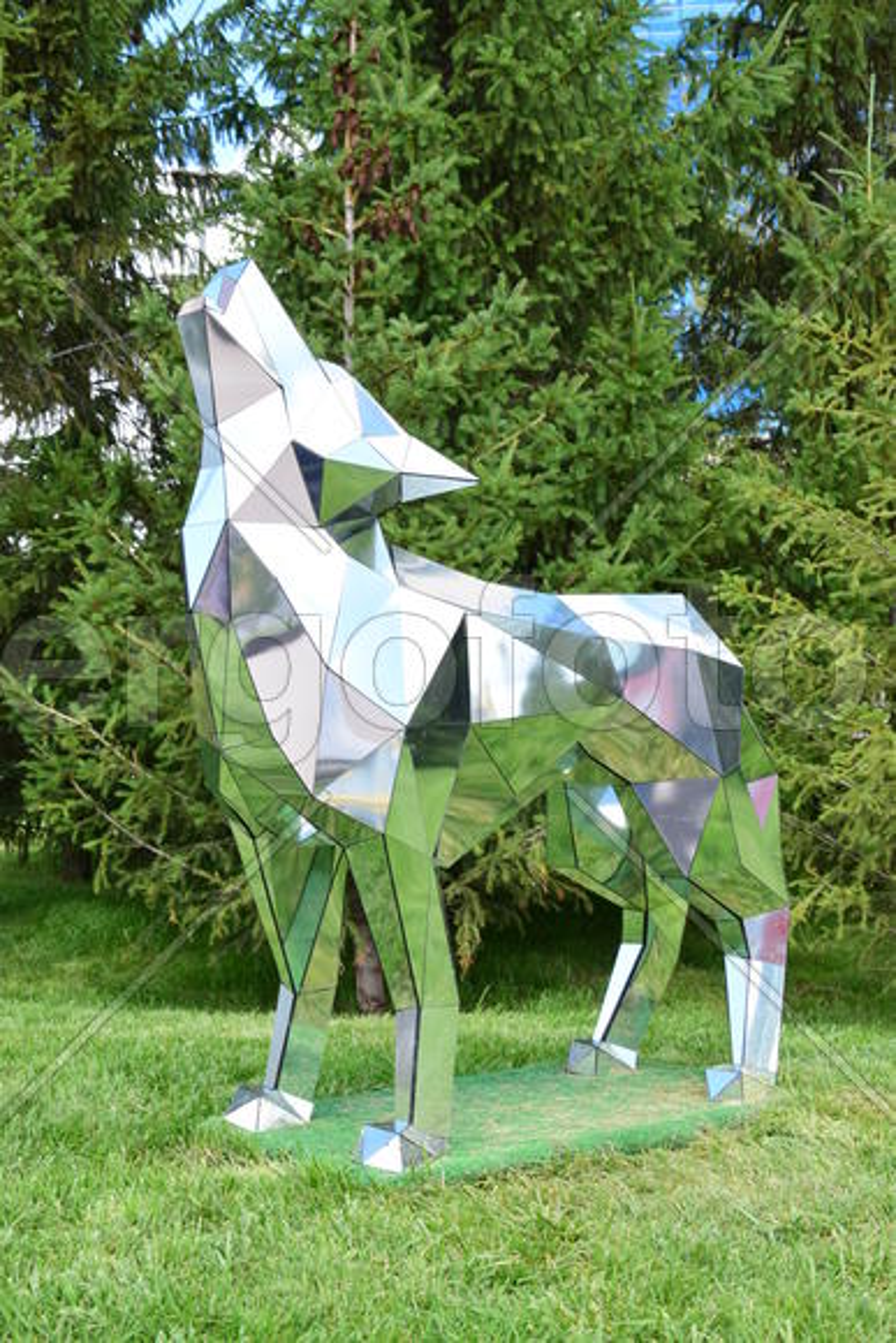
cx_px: 448
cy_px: 672
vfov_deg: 43.6
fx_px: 1679
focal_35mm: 45
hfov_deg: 29.9
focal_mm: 30
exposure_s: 1/40
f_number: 9
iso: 100
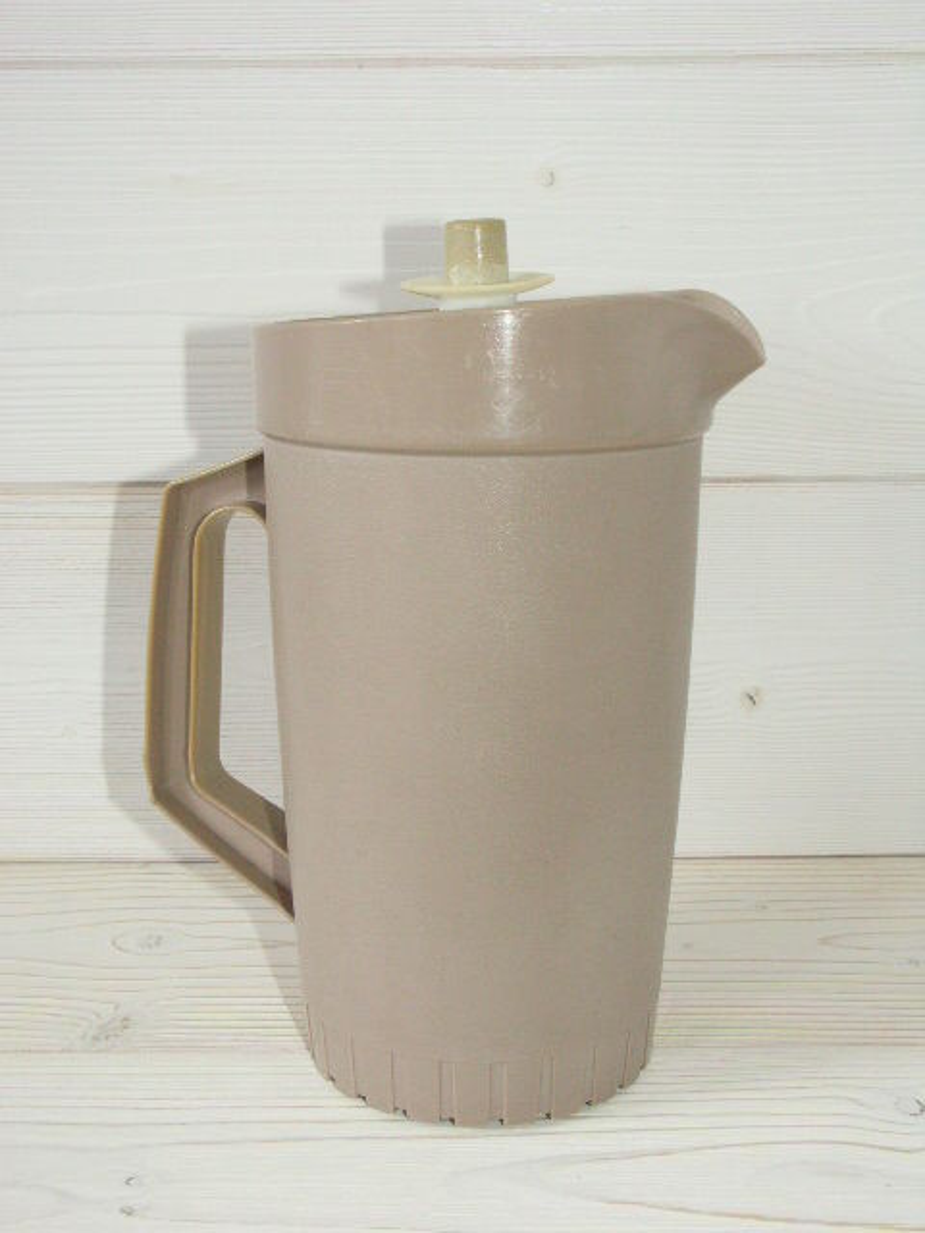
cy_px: 616
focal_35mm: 39
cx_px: 462
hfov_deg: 36.8
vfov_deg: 47.9
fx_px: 1390
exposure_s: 1/60
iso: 200
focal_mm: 10.21
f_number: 5.6
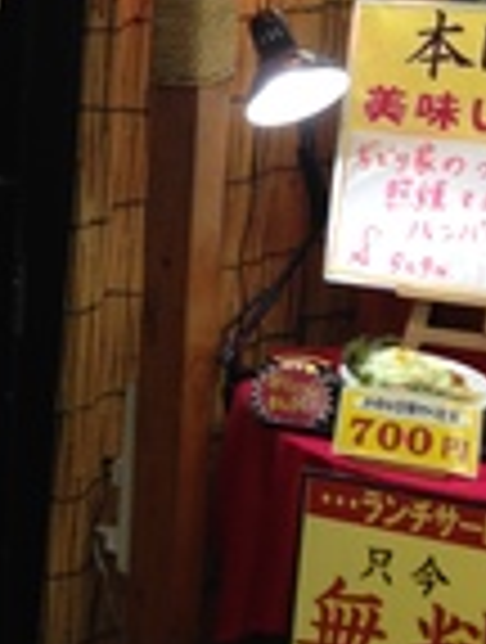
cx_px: -126
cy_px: 176
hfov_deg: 15.4
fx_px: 1715
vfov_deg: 21.1
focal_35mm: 92
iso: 64
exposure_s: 1/20
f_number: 2.4
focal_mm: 4.12
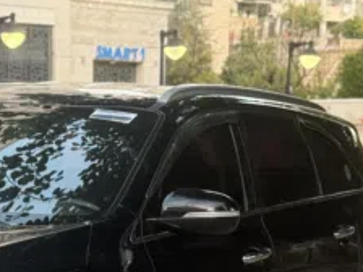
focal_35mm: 137
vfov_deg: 10.6
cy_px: 340
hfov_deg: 14.3
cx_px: 47
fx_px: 1437
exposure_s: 1/60
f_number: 1.78
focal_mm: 6.76
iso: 200
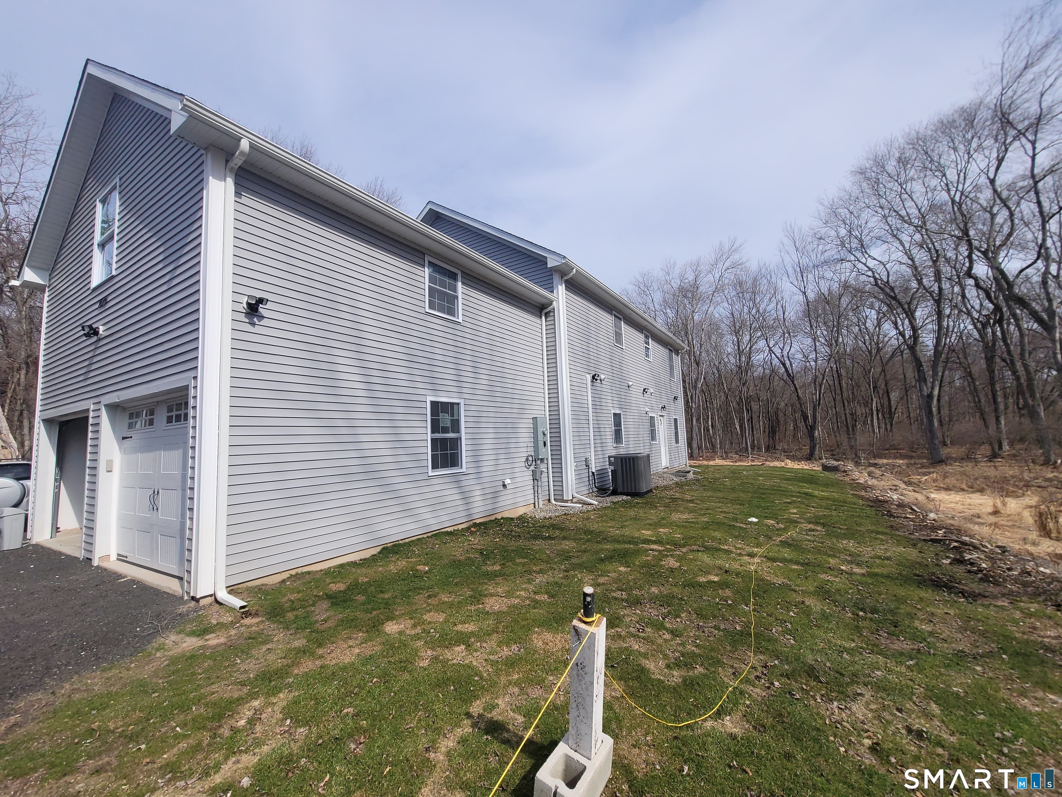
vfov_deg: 89.9
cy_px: 398
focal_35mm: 13
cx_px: 531
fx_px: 399
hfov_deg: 106.2
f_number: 2.2
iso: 64
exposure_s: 1/2497
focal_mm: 2.2
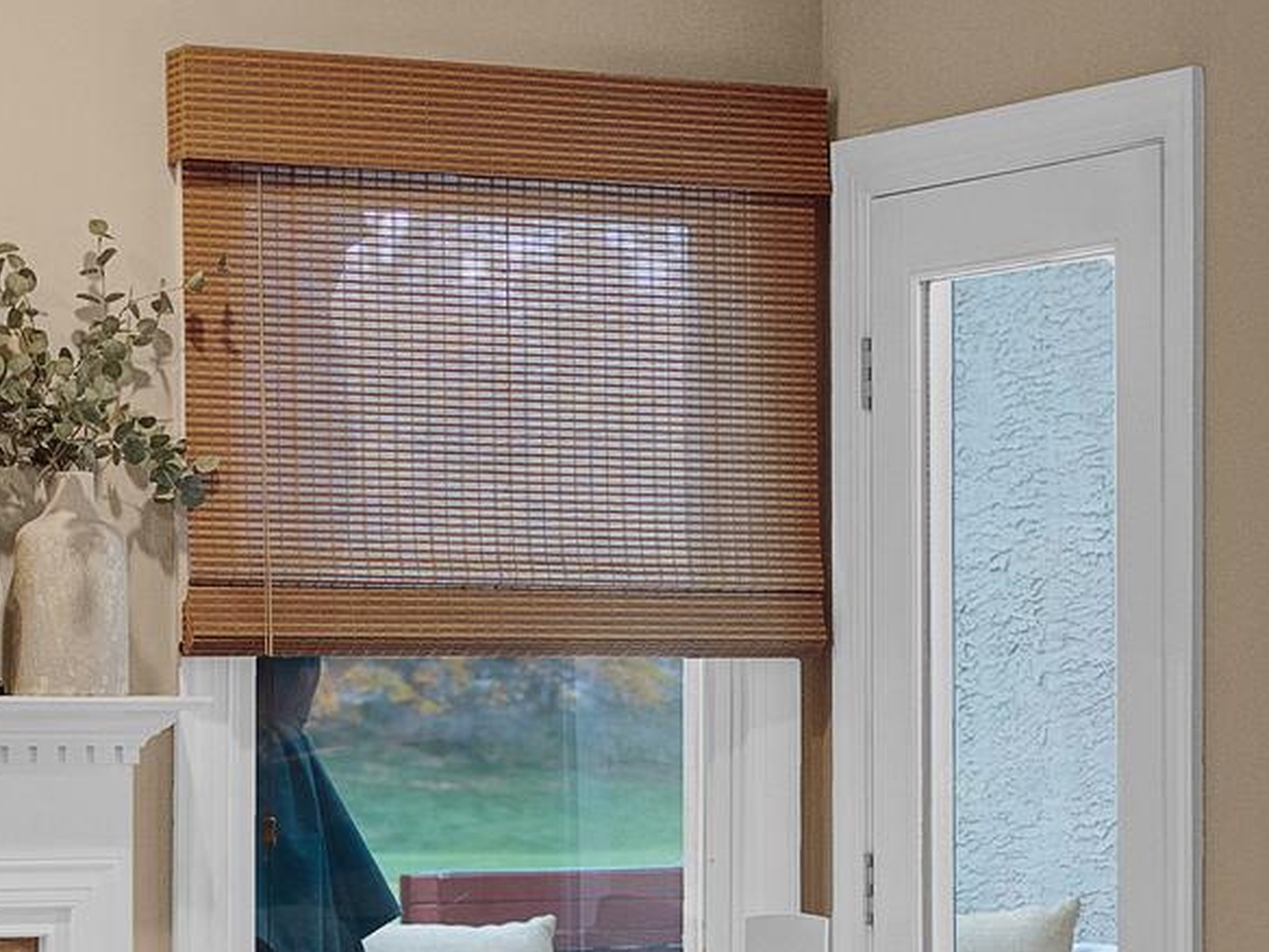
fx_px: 4326
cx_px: 472
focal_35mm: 118
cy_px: 1203
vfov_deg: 12.2
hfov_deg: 16.7
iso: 1250
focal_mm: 35
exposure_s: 1/250
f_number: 2.8
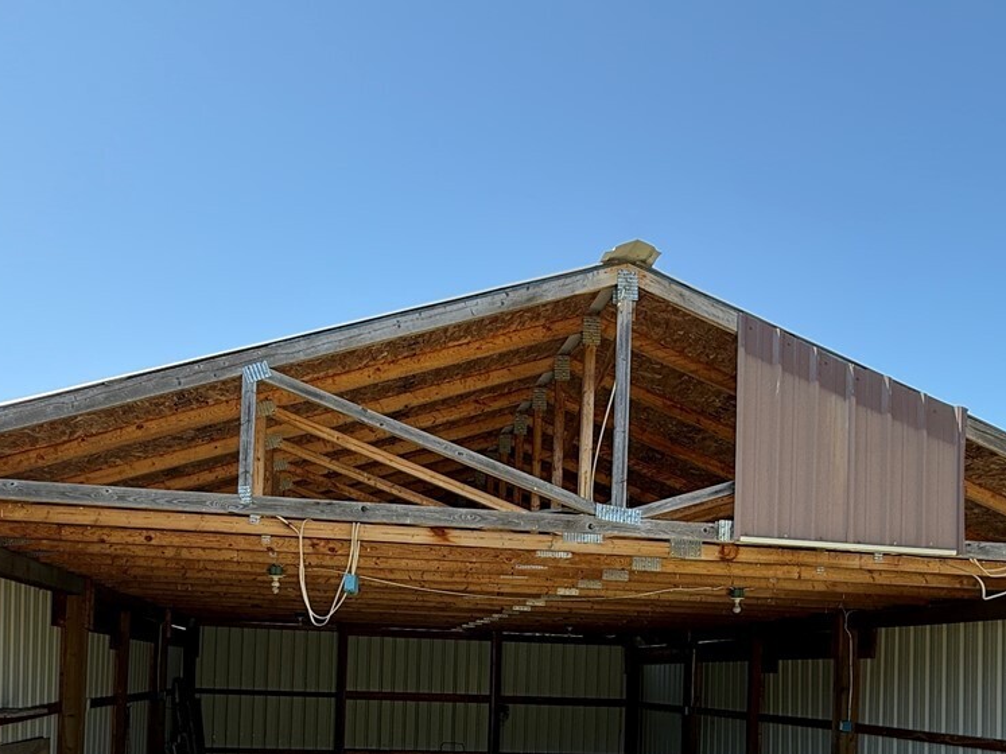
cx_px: 455
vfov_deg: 42.9
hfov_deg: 59.9
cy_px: 676
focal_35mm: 30
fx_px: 872
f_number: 2.2
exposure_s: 1/136
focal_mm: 2.22
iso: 50
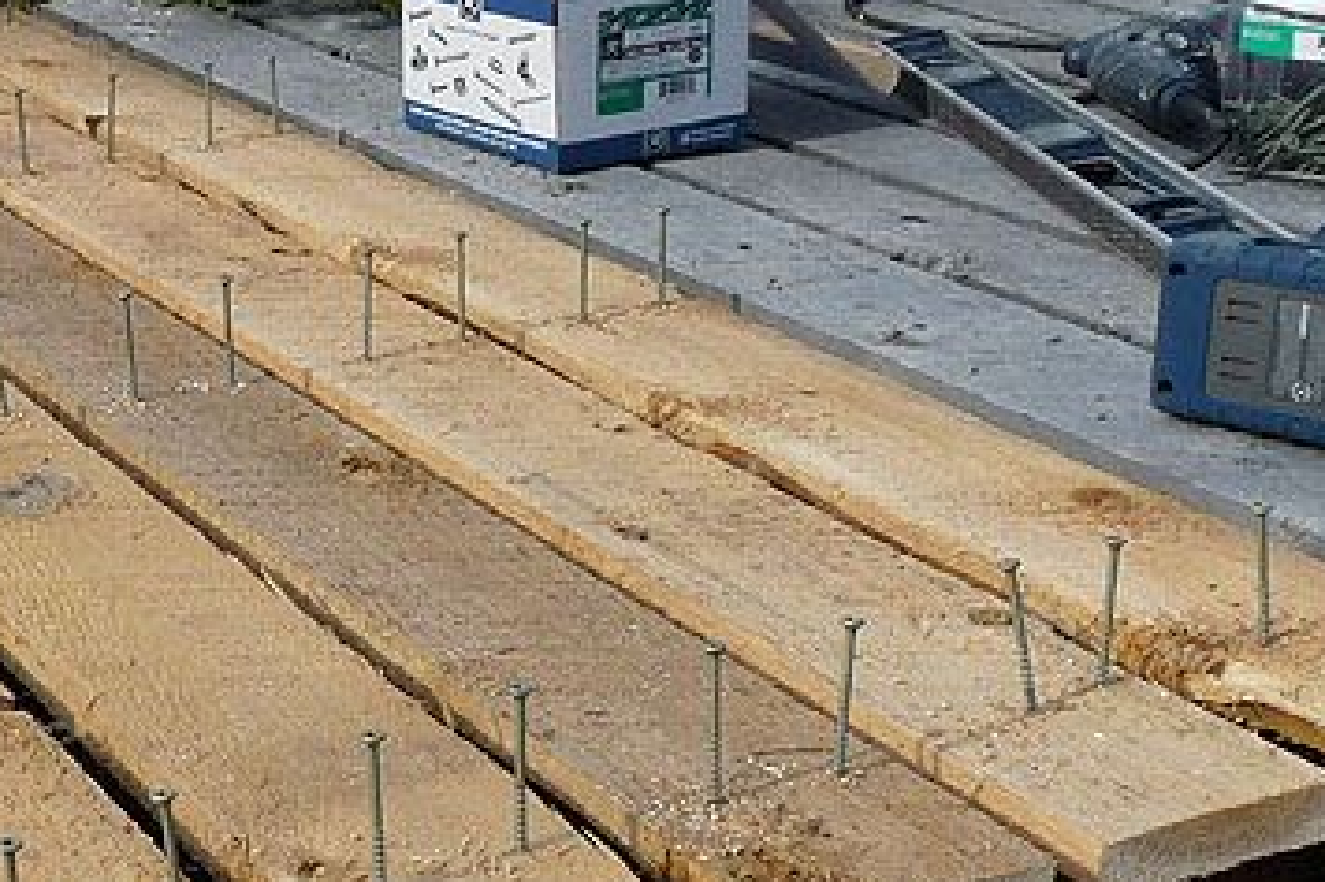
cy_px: 517
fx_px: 2685
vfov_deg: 18.6
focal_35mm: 73
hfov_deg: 27.0
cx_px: 194
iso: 100
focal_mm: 4.8
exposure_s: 1/320
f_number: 5.6
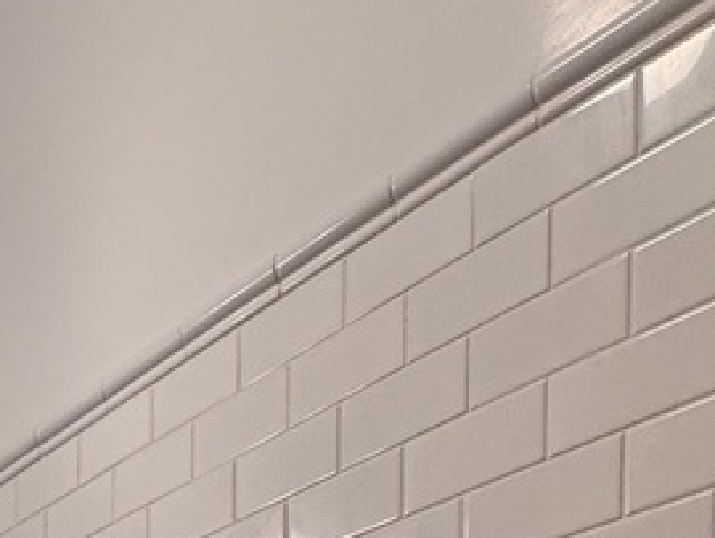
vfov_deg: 18.1
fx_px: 1158
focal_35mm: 56
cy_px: 1068
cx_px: -37
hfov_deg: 31.2
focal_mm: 2.22
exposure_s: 1/120
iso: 200
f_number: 2.2
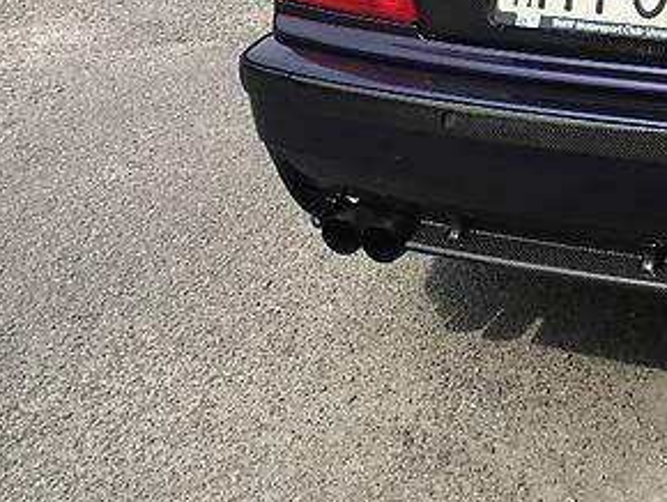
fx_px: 1543
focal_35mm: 80
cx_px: 800
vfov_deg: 17.6
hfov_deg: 22.5
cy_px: -92
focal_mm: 4.2
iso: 25
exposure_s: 1/1221
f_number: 2.2
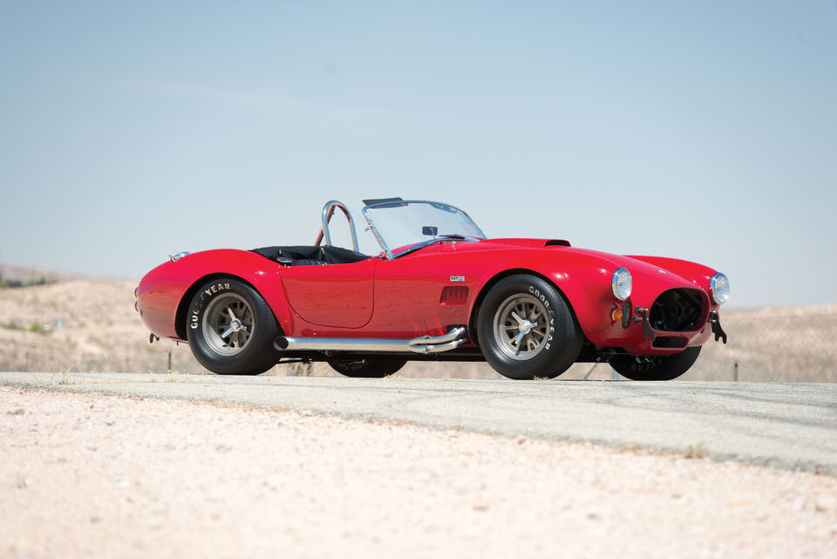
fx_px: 4187
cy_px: 280
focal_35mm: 180
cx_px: 418
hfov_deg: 11.4
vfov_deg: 7.6
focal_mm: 180
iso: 125
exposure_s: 1/250
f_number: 4.5
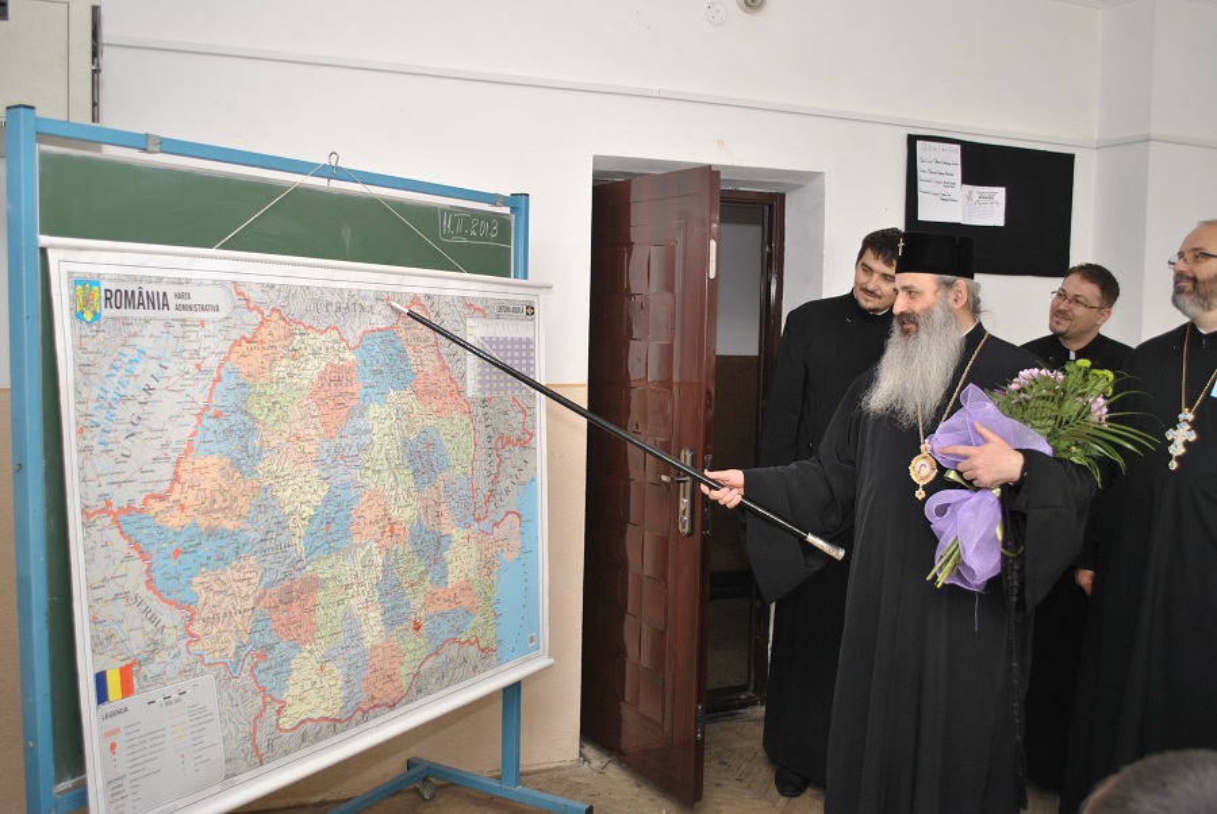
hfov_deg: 57.2
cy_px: 407
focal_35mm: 33
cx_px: 608
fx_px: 1117
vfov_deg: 40.1
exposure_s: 1/30
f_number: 4
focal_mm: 22
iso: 200
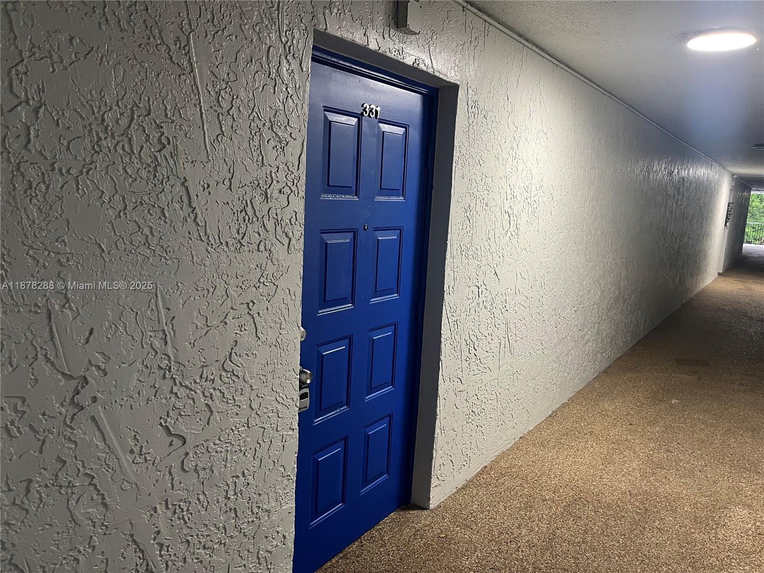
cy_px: 286
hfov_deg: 67.3
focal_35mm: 26
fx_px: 574
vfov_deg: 53.1
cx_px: 382
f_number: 1.6
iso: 320
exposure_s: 1/60
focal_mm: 5.1
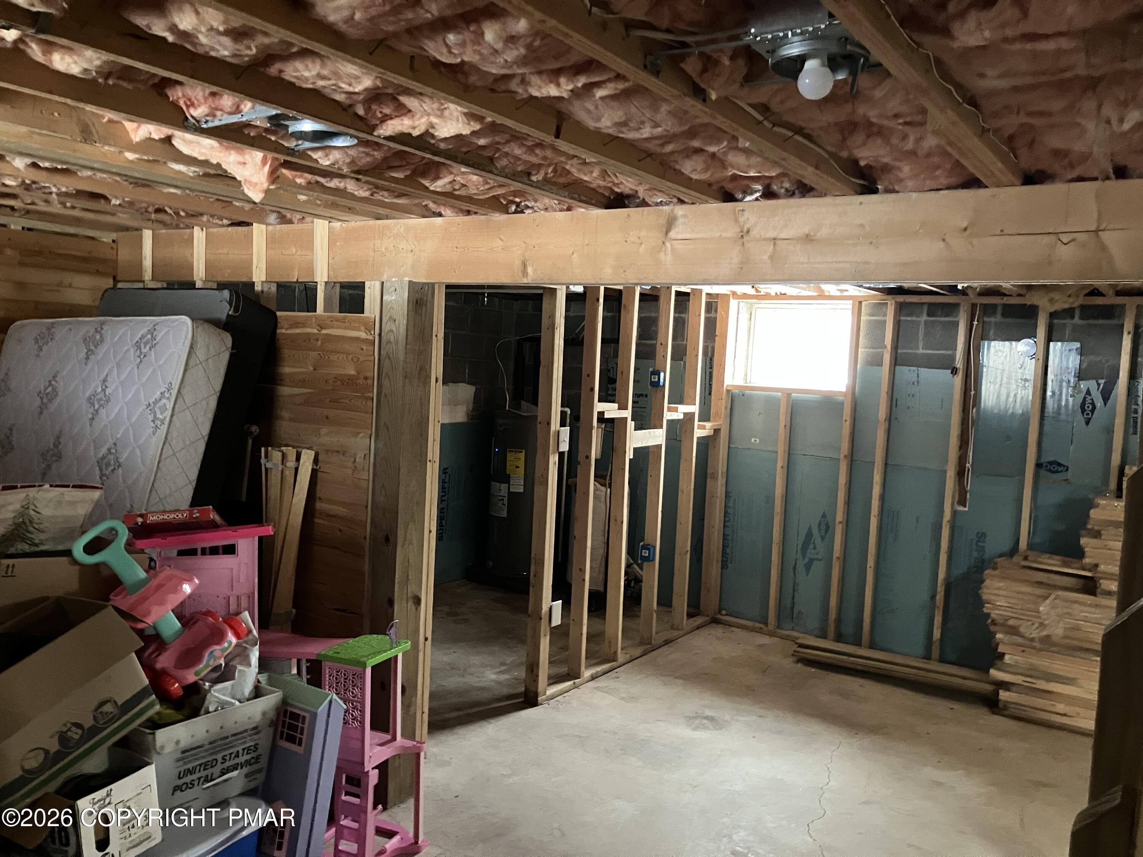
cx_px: 572
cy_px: 428
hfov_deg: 63.4
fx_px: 925
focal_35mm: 28
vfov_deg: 49.7
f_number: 1.8
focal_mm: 3.99
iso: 640
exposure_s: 1/24
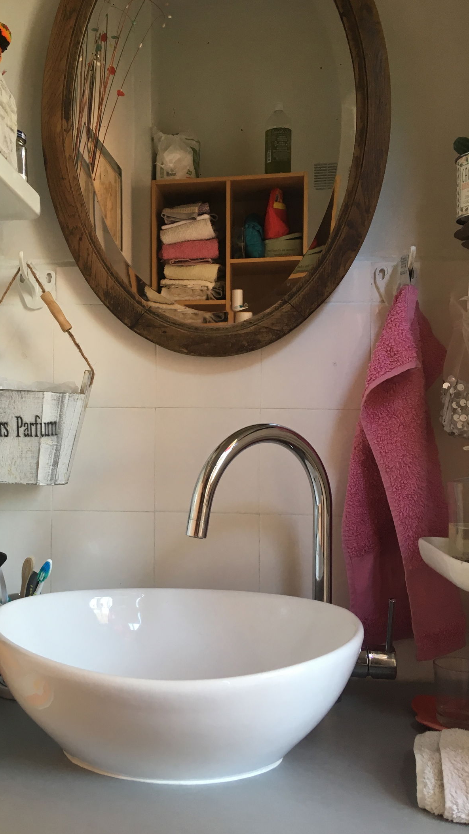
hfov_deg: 36.3
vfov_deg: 61.0
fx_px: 707
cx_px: 154
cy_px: 416
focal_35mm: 32
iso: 64
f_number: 2.2
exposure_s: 1/33
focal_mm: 4.15
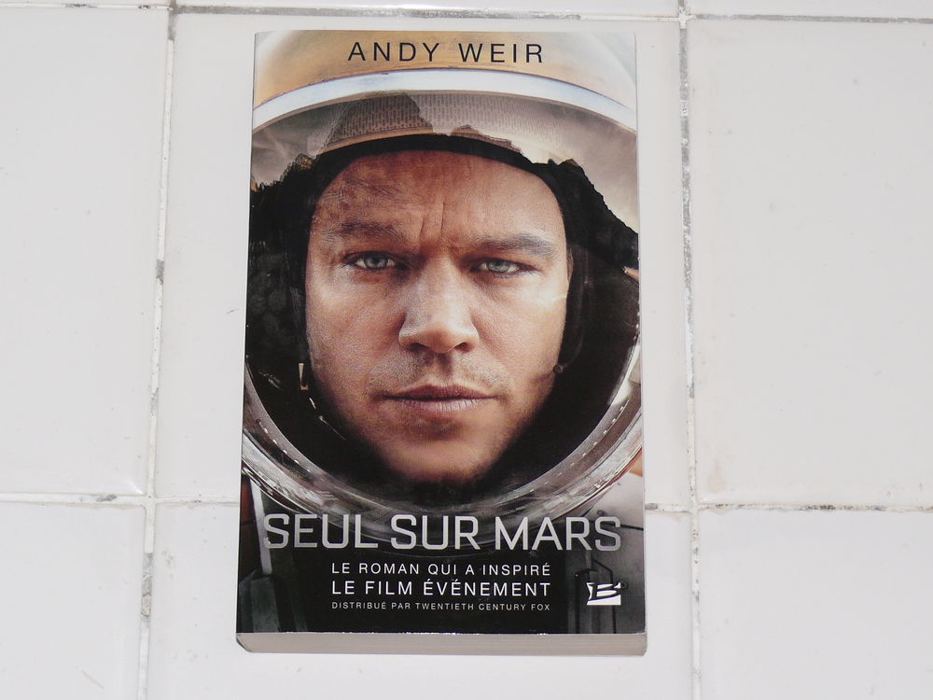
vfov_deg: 13.3
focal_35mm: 111
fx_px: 2992
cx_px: 466
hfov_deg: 17.7
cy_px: 350
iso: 100
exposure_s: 1/30
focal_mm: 16.4
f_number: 3.2
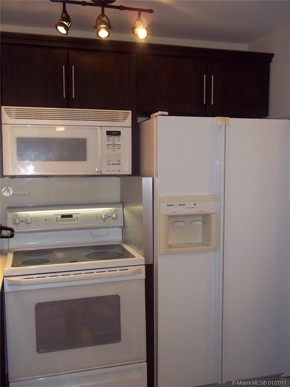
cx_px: 145
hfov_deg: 39.7
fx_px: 402
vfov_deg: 51.4
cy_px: 194
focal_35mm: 36
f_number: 3.1
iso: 160
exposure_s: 1/30
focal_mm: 6.5
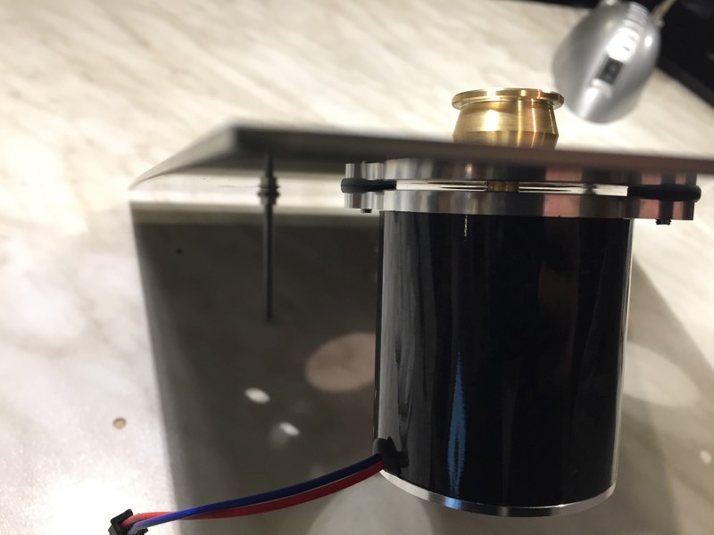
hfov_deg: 61.7
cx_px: 357
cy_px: 268
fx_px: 598
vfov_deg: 48.2
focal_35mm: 29
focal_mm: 4.15
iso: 100
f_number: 2.2
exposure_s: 1/33
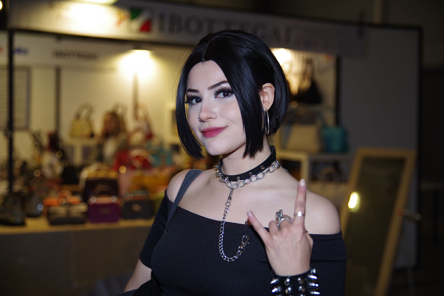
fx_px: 654
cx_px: 222
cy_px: 148
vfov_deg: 25.5
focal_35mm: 53
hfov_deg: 37.5
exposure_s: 1/80
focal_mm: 53
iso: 100
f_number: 2.8
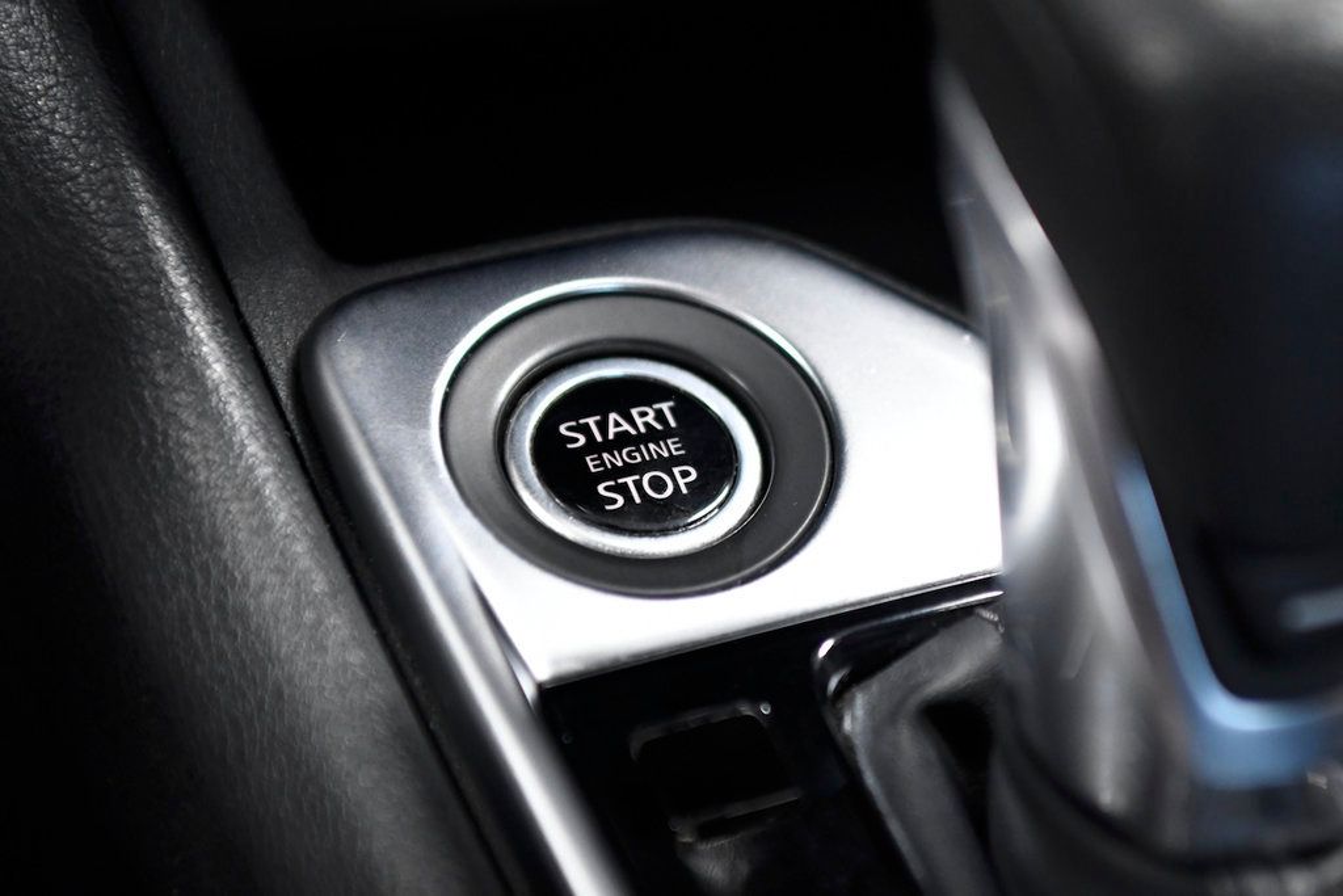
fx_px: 3917
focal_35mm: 105
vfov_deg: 13.0
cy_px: 448
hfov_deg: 19.5
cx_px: 672
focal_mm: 70
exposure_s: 1/320
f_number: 3.5
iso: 2500
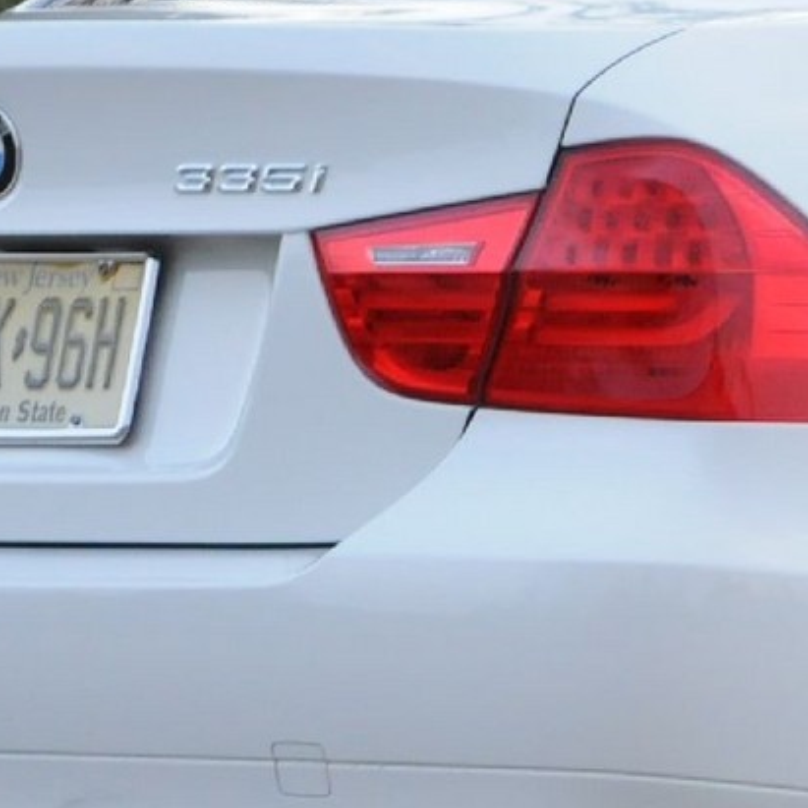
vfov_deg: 3.4
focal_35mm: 511
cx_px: 1724
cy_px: 367
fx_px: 13495
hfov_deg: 3.4
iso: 1000
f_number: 4.2
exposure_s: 1/125
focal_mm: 66
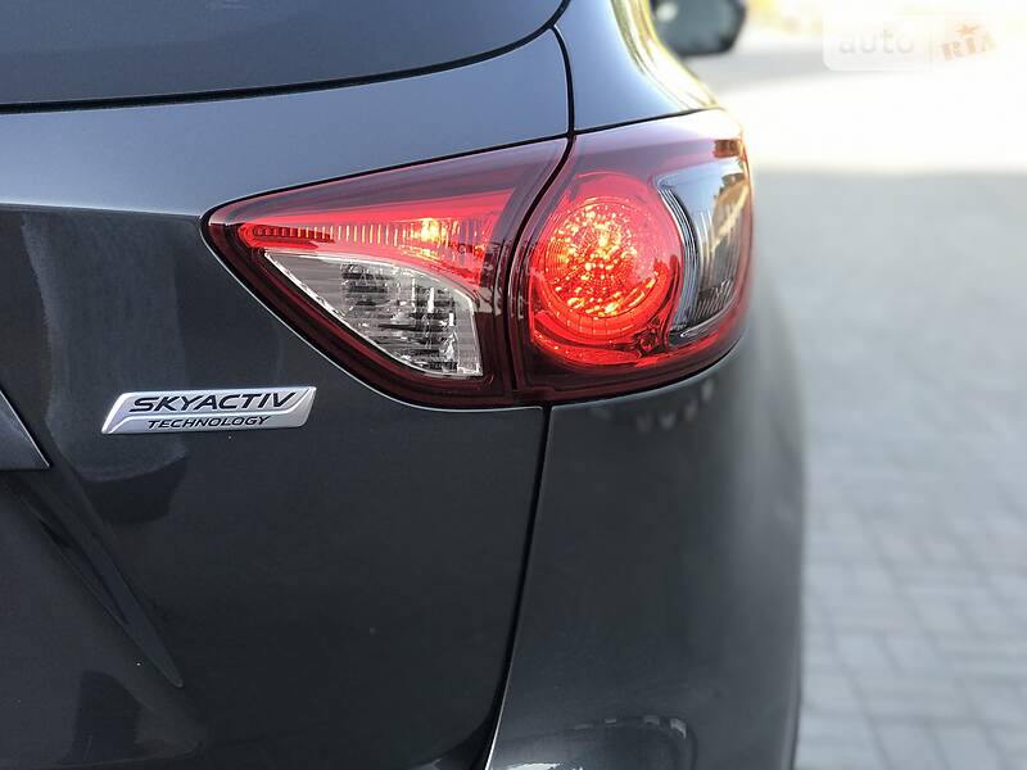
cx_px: 514
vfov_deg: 25.7
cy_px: 385
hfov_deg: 33.8
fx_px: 1691
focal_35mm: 57
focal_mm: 6.6
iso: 25
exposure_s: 1/50
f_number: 2.8
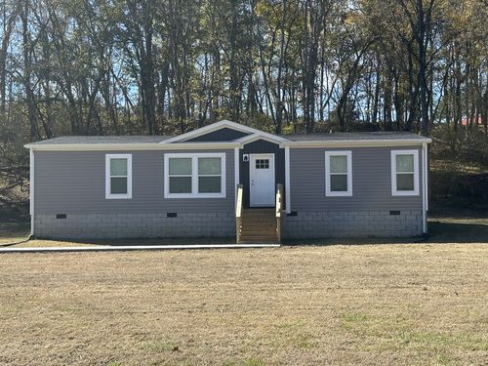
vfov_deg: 30.3
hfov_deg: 39.7
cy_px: 183
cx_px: 244
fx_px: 677
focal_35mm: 48
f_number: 1.78
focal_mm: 6.86
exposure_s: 1/1613
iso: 64
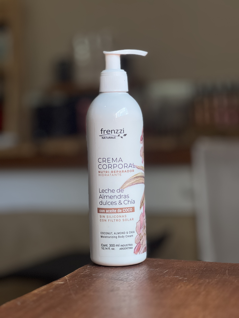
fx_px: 709
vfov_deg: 25.3
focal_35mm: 77
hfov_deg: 19.1
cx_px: 120
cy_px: 159
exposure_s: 1/121
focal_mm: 9
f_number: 2.8
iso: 125
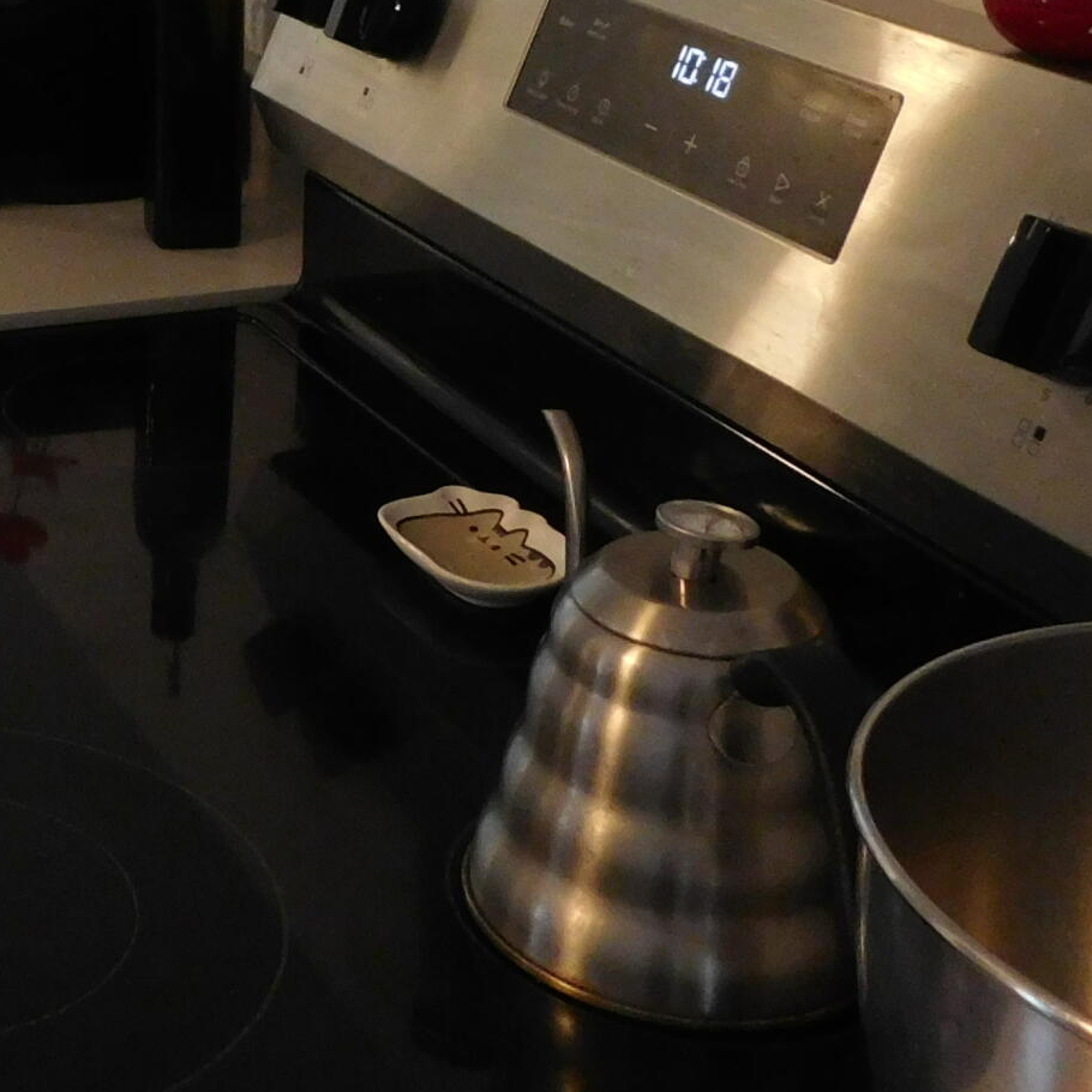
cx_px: -54
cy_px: -8
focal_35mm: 67
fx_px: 2391
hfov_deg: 24.3
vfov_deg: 24.5
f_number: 3
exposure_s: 1/30
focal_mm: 4
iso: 400
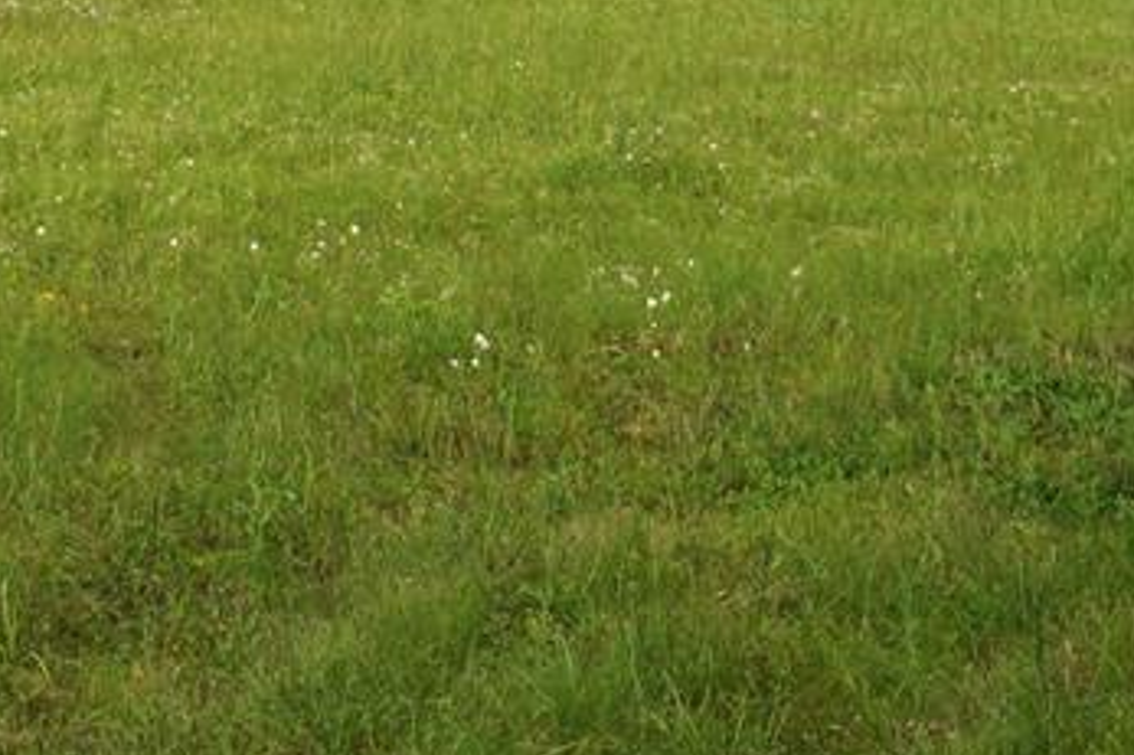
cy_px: -206
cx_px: -65
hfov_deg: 17.3
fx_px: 3621
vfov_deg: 11.6
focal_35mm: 115
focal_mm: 26
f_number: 8
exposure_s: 1/250
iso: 320
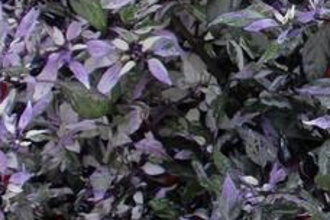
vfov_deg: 7.3
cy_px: 46
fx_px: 1732
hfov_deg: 10.4
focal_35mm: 189
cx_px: 543
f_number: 7.1
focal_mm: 28
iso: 400
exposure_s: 1/160
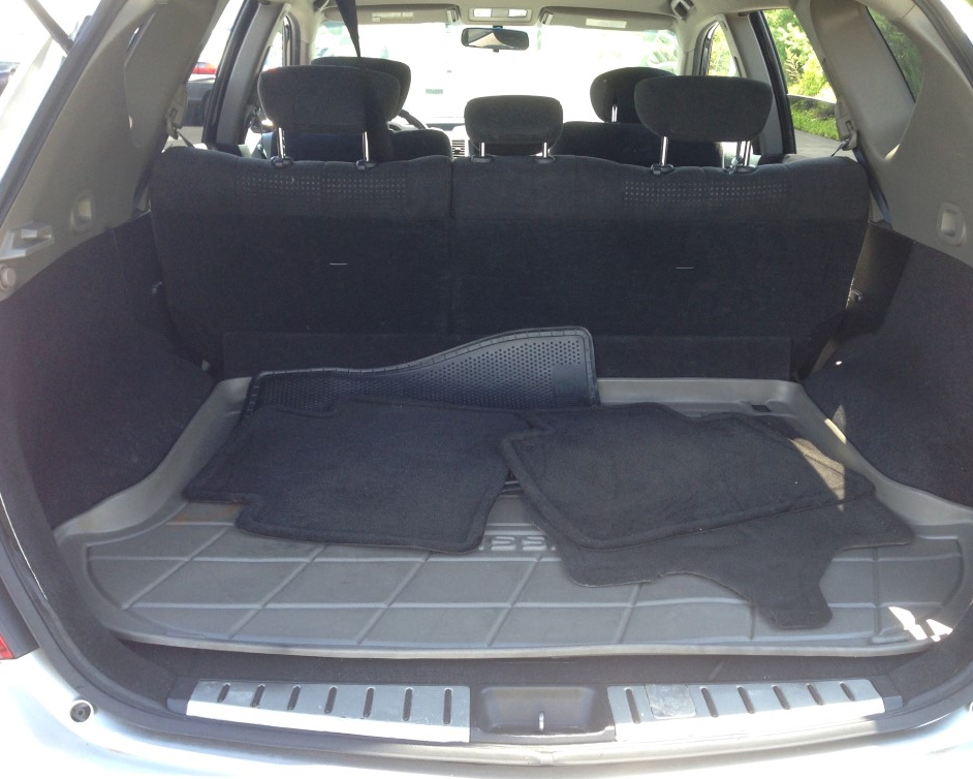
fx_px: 1008
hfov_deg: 51.5
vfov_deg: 42.2
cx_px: 506
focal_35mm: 35
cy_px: 395
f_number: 2.4
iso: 80
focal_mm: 4.12
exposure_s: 1/120
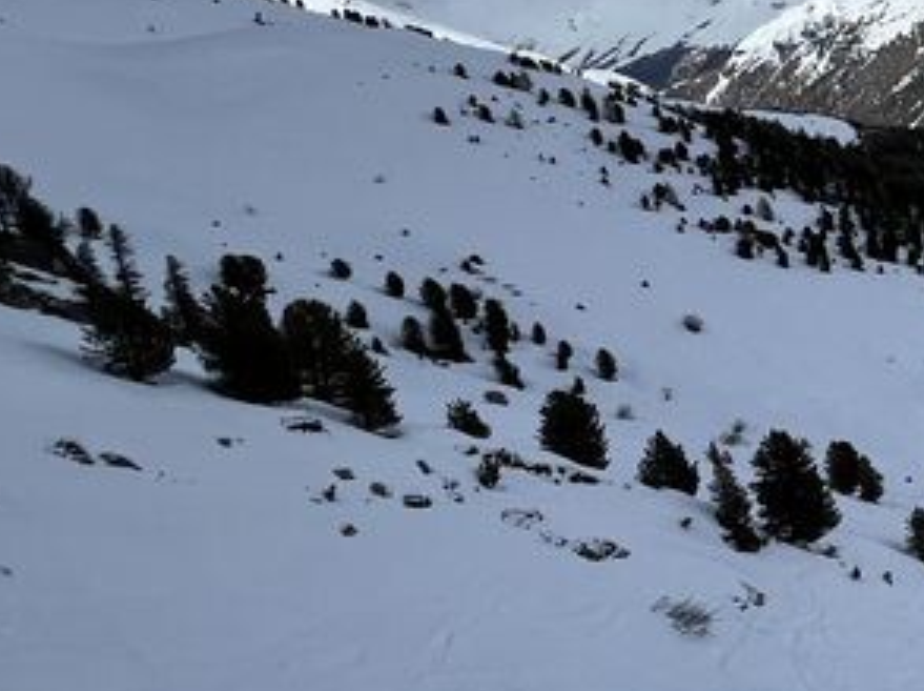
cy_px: 238
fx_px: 1066
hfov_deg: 30.7
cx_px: 1318
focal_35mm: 40
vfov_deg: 35.6
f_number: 1.8
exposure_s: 1/4785
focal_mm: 1.57
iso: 40
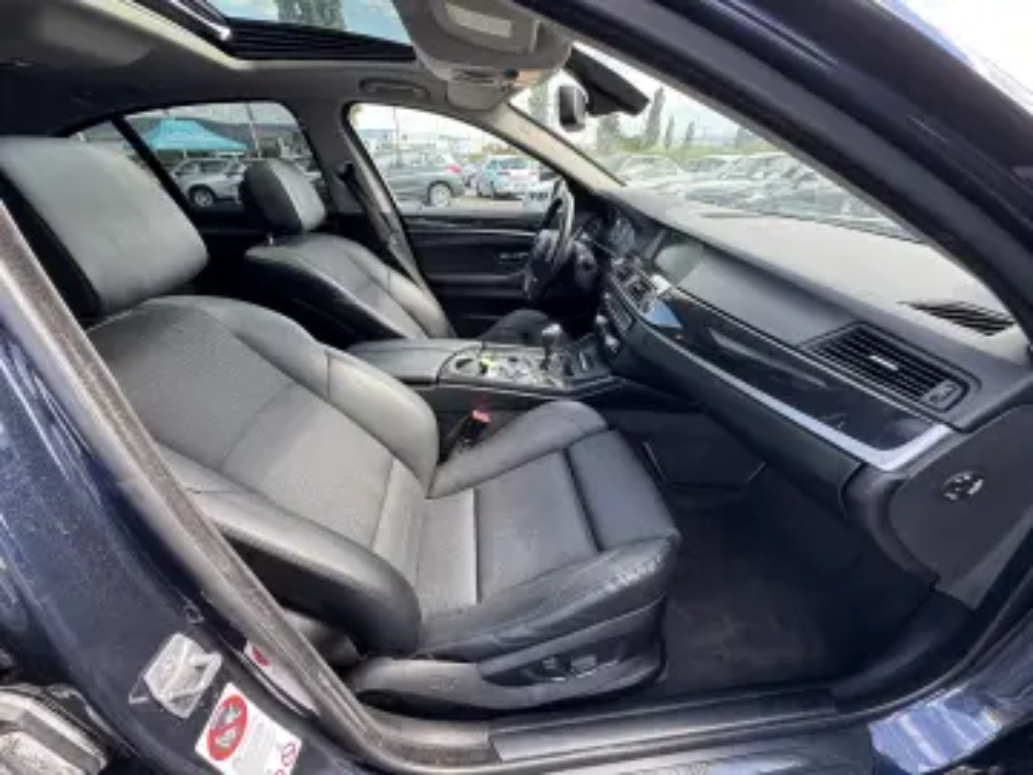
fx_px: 418
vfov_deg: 85.7
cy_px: 388
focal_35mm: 14
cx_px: 516
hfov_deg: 102.1
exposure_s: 1/99
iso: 64
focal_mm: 2.22
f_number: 2.2
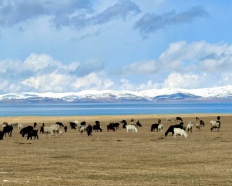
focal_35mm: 119
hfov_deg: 16.1
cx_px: 92
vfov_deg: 12.9
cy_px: 132
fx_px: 818
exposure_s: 1/7092
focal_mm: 6.86
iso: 64
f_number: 1.78
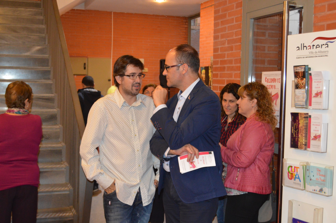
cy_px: 112
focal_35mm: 46
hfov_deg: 42.4
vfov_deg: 28.9
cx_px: 168
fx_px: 434
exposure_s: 1/60
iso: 2500
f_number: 4.2
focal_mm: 31
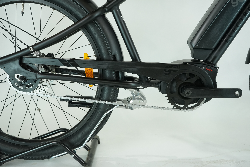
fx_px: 278
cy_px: 84
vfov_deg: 33.4
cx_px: 125
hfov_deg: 48.5
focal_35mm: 40
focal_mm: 40
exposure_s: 1/200
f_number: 5.6
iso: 1600
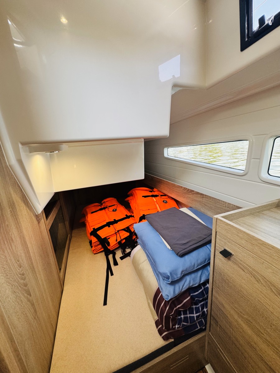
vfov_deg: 102.1
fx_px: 151
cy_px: 186
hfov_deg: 85.7
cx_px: 140
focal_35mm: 14
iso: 160
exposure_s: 1/99
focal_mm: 2.22
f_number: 2.2
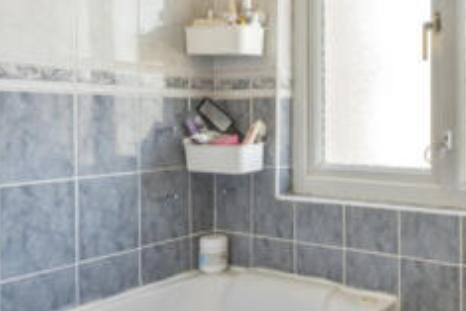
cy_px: 131
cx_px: 385
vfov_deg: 34.2
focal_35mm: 39
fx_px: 505
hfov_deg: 46.4
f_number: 16
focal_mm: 14
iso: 200
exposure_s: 1/1.67
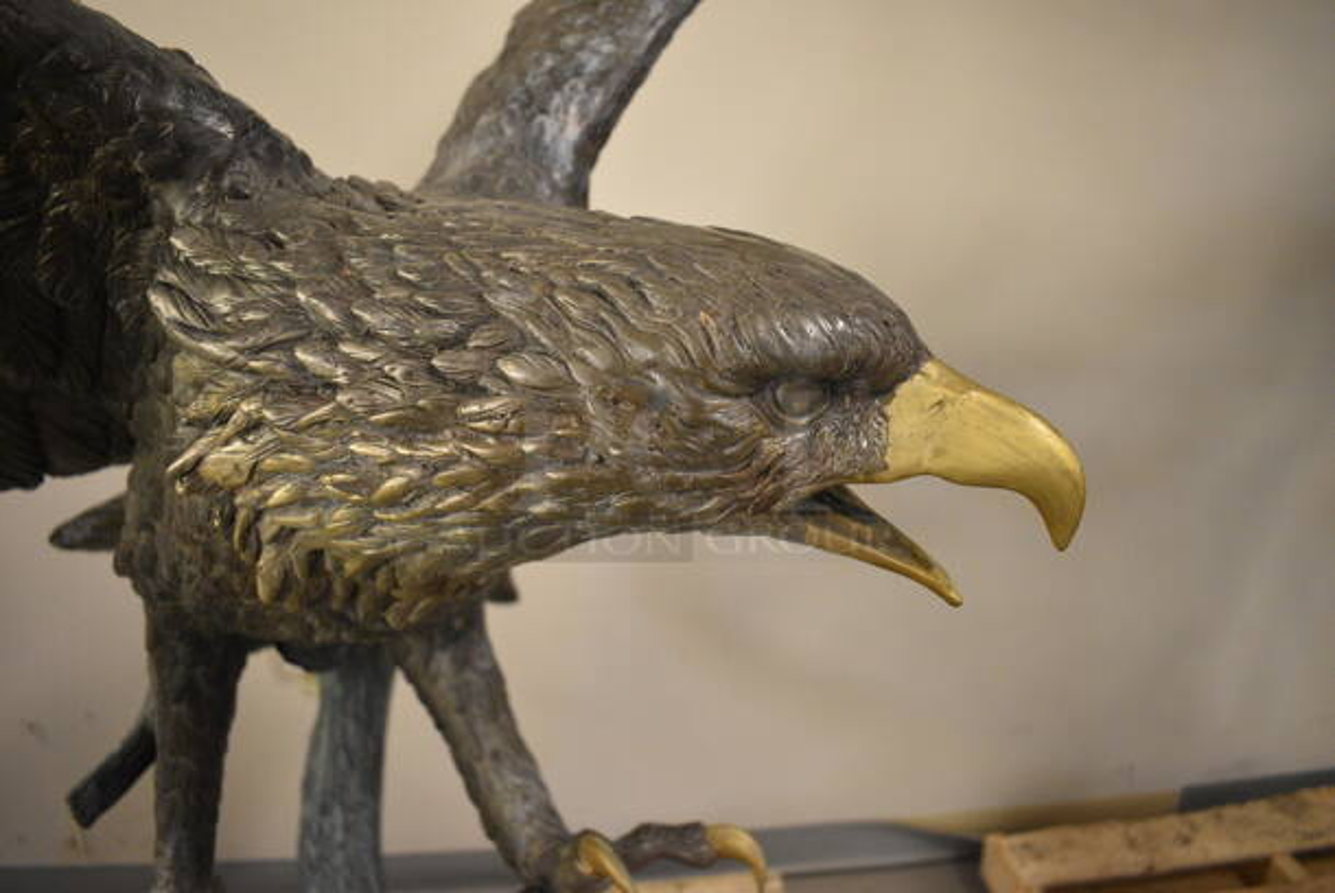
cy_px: 446
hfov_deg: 67.3
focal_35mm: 27
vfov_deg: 48.0
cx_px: 668
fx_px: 1002
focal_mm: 18
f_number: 3.5
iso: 2500
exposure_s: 1/125
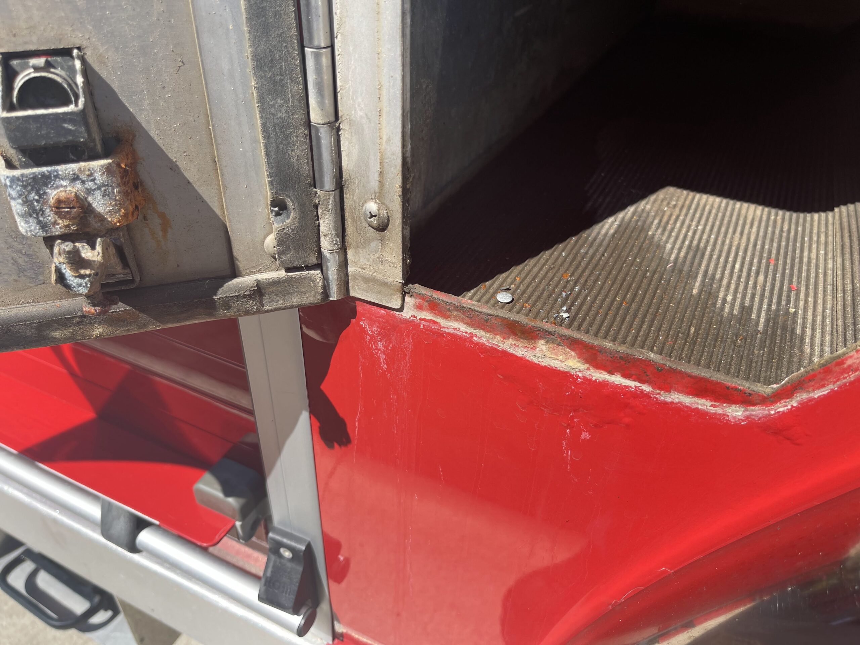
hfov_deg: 67.3
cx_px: 430
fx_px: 646
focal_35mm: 26
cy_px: 322
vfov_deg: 53.1
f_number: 1.6
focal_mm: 5.1
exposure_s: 1/1252
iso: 32
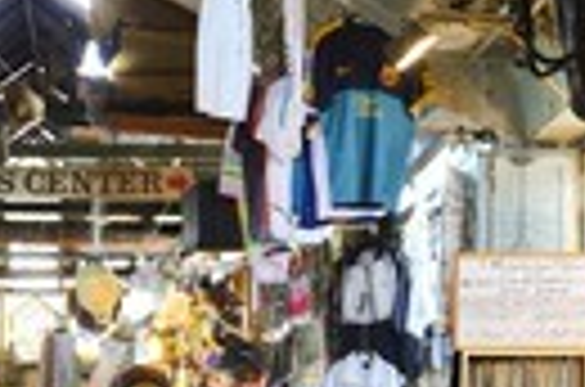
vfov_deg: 6.8
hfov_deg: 10.2
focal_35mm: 201
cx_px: 144
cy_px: 428
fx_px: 3258
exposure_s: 1/50
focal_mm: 62
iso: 800
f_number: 5.6
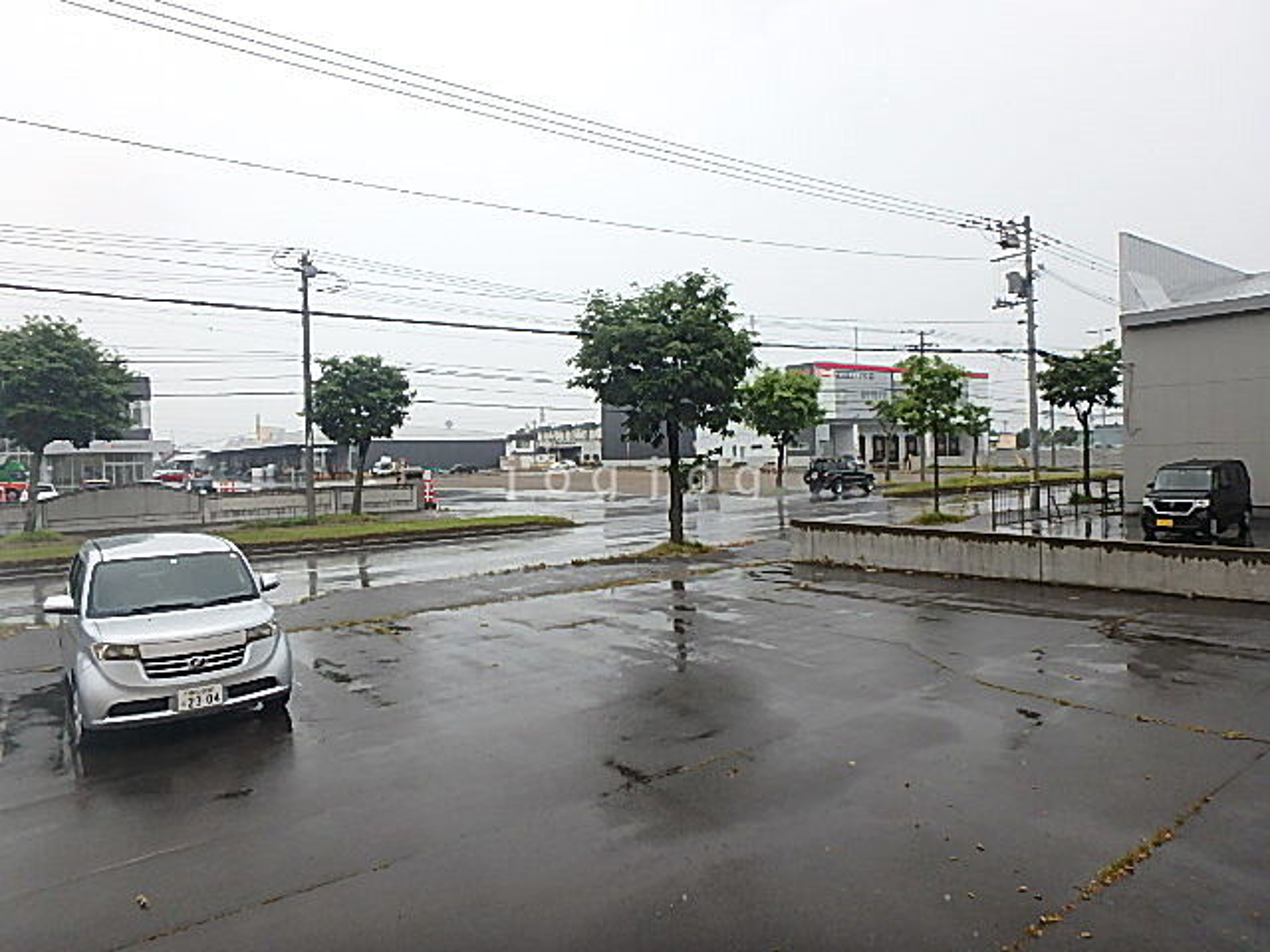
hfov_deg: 79.0
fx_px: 770
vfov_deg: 63.4
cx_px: 635
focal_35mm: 21
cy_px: 476
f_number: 3.5
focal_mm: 3.7
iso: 125
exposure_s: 1/100
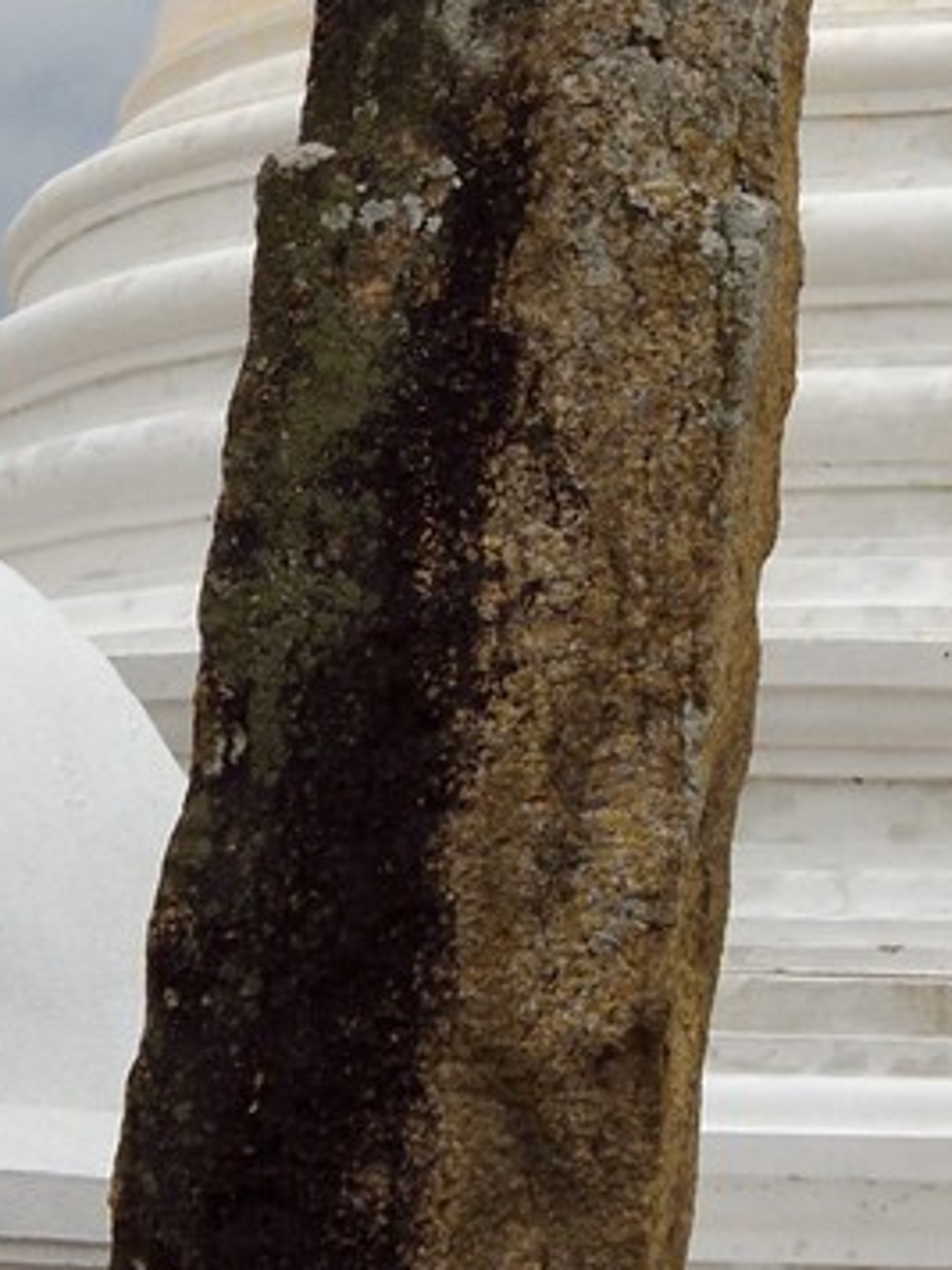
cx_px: 1335
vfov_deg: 11.5
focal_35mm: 151
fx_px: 5537
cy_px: -1427
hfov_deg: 9.6
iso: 800
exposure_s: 1/250
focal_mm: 35
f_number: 16
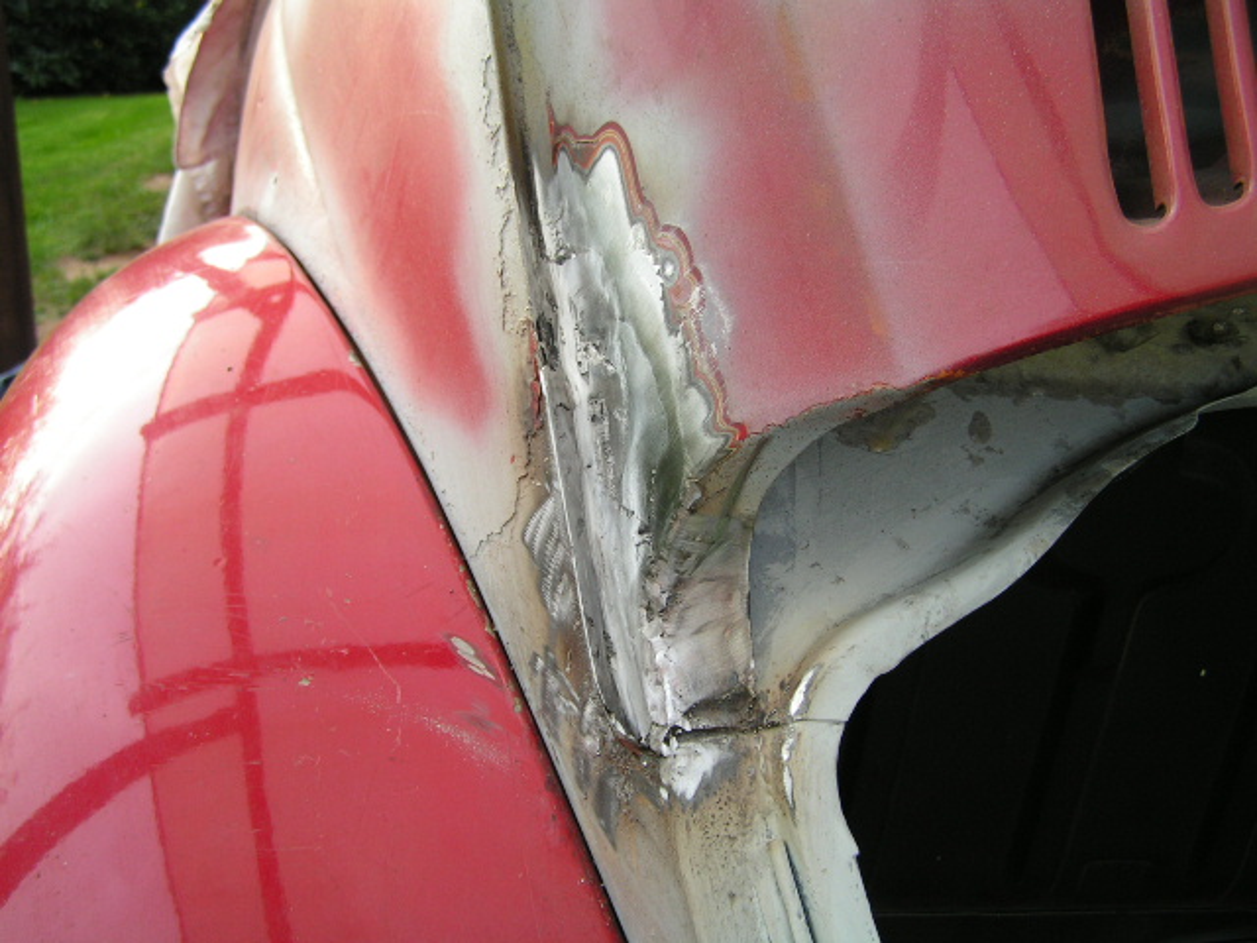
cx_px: 628
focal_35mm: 38
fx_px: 1380
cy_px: 472
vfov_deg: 37.7
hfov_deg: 49.0
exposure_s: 1/100
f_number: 2.8
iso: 50
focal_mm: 6.3
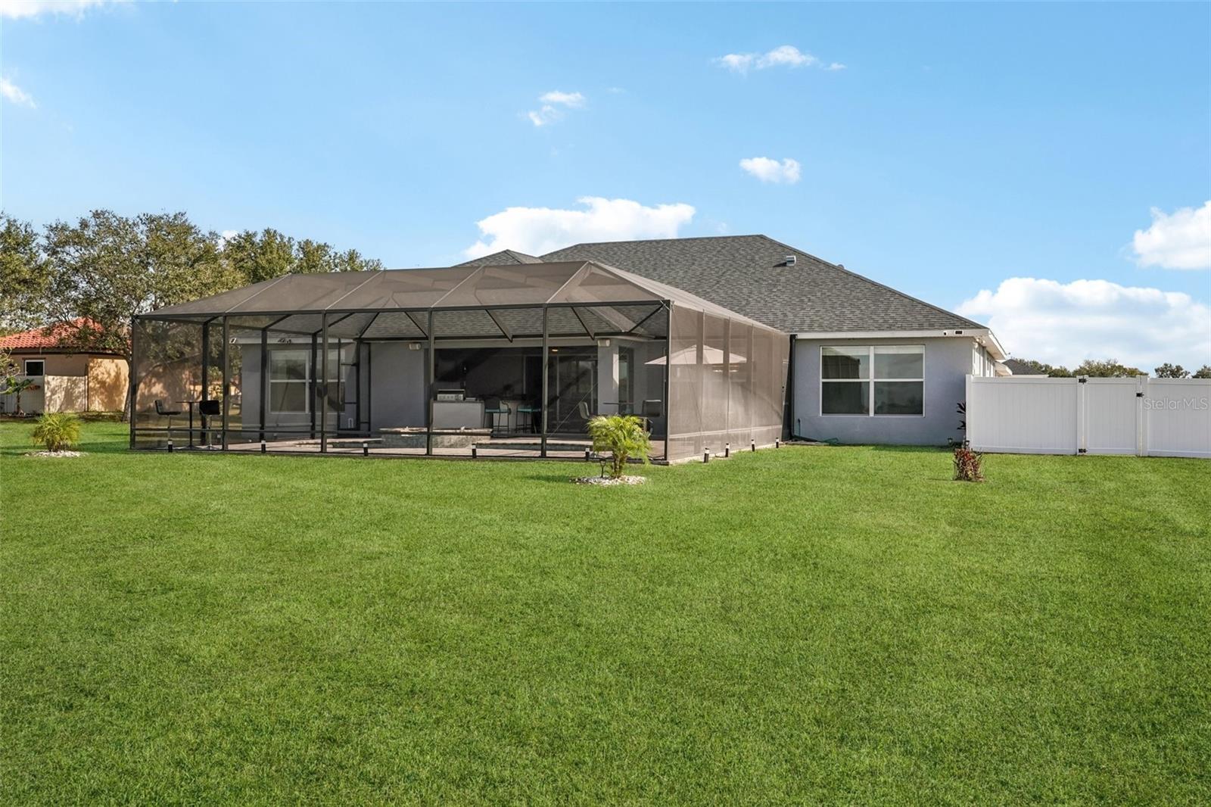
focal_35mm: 32
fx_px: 1093
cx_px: 606
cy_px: 404
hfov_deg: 58.0
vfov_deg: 40.5
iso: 400
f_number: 8
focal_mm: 32.5
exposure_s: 1/640
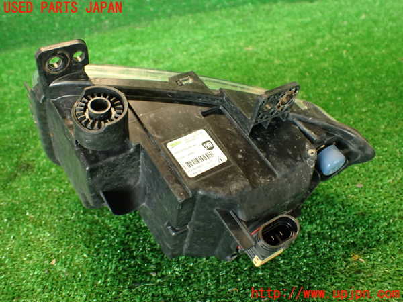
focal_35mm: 32
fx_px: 373
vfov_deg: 44.2
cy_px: 151
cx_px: 202
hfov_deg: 56.8
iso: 320
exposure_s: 1/30
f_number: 2.4
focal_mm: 5.79
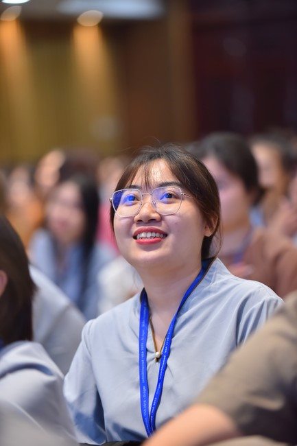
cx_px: 148
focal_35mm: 130
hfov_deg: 10.5
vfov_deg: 15.8
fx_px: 1609
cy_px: 223
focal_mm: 130
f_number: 2.8
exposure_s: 1/200
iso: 1250
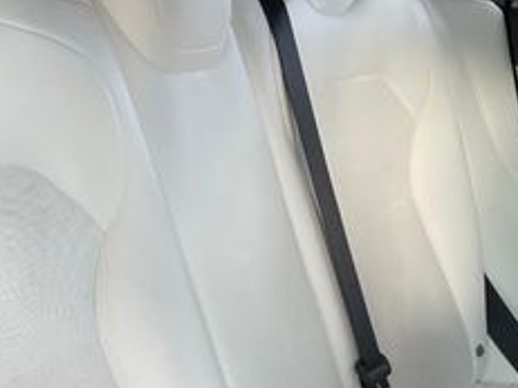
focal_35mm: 72
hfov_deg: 27.0
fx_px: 1077
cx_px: 271
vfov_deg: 19.9
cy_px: 375
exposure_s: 1/120
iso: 50
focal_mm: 4.2
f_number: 1.6
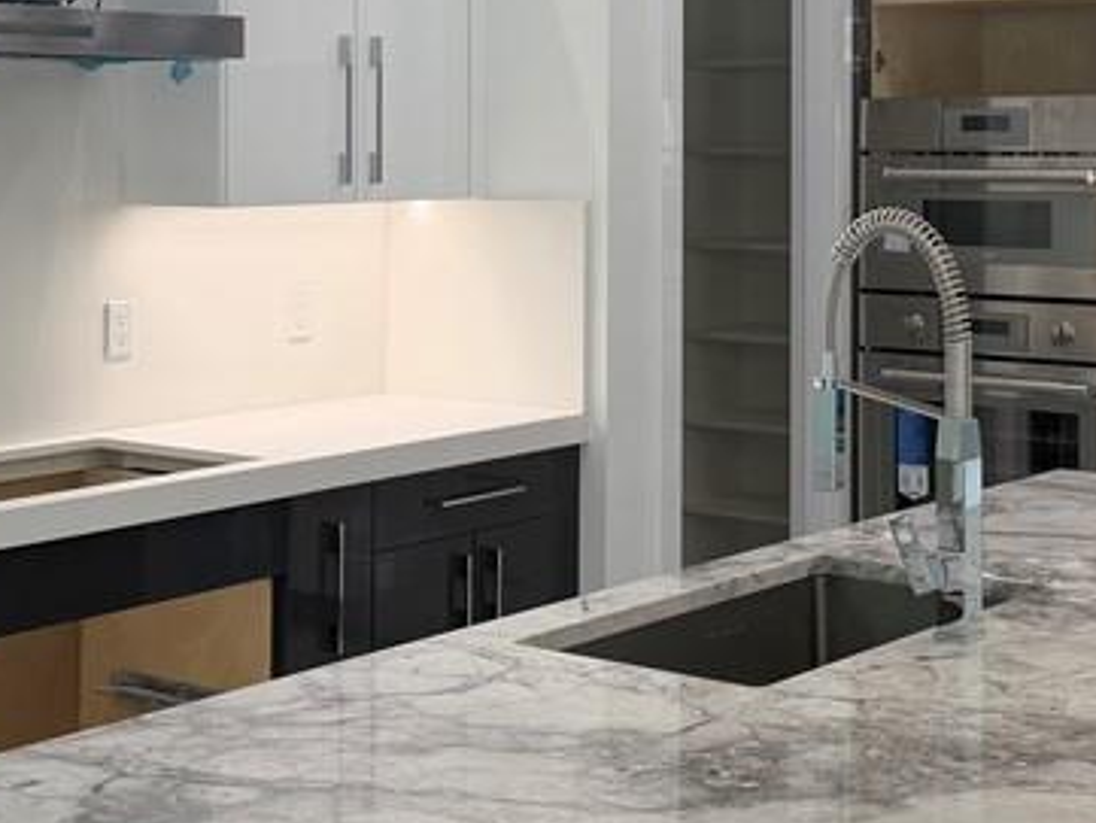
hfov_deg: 28.2
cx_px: 783
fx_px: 2154
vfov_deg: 21.3
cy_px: 128
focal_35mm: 68
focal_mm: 6.76
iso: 80
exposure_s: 1/178
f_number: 1.78
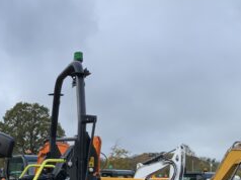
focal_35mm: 78
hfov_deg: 23.4
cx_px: -27
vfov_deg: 18.5
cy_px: 169
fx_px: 542
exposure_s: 1/123
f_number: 1.8
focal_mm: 3
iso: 16
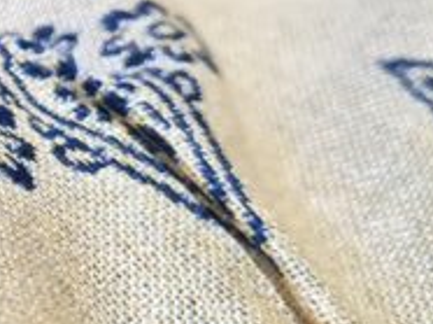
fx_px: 1224
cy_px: 10
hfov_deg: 17.6
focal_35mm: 98
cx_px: -249
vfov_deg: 14.8
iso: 640
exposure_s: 1/40
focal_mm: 5.4
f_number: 1.8
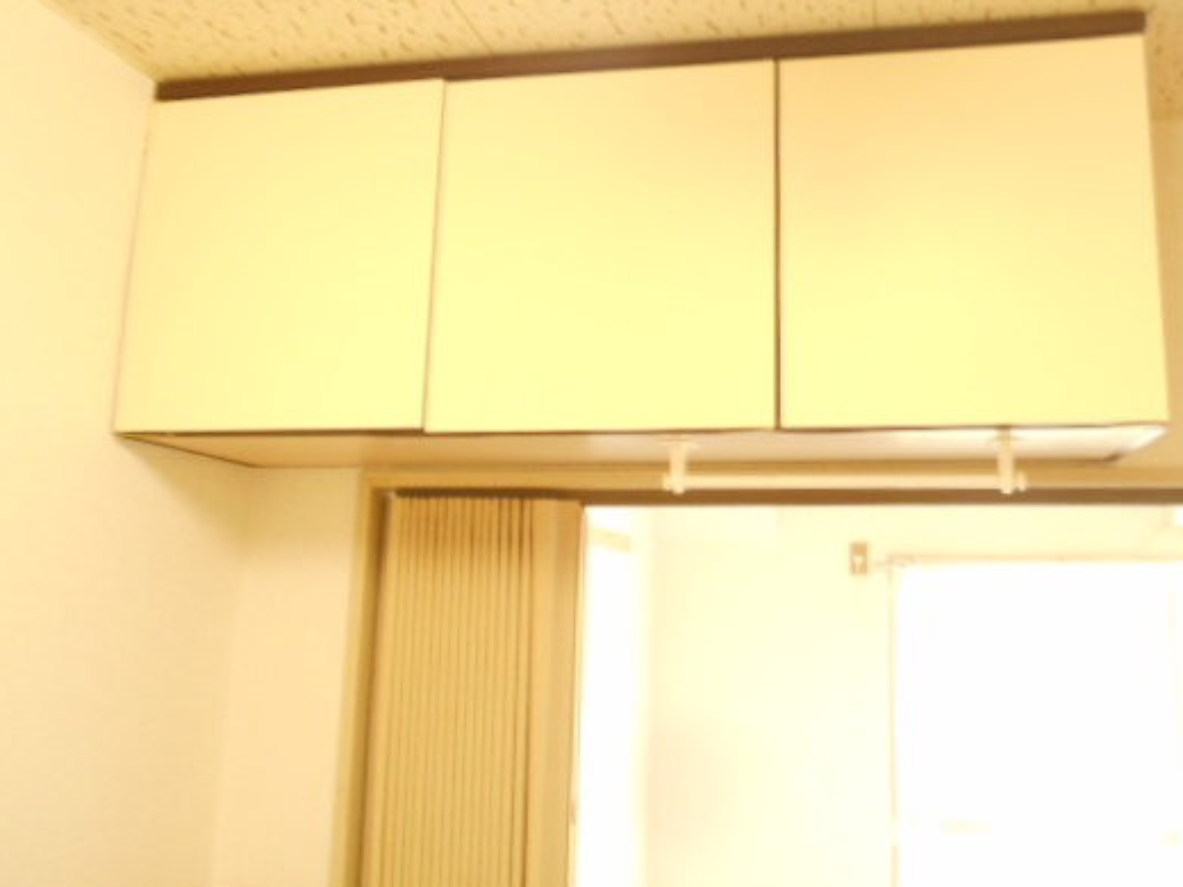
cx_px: 703
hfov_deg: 56.4
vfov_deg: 44.0
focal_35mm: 32
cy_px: 373
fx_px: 1094
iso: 400
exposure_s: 1/8
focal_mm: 4.6
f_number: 3.2
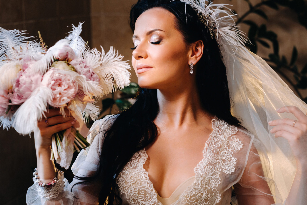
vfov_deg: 16.3
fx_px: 716
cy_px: 102
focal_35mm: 84
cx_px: 154
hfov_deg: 24.2
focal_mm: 56
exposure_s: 1/400
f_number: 3.2
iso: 1000
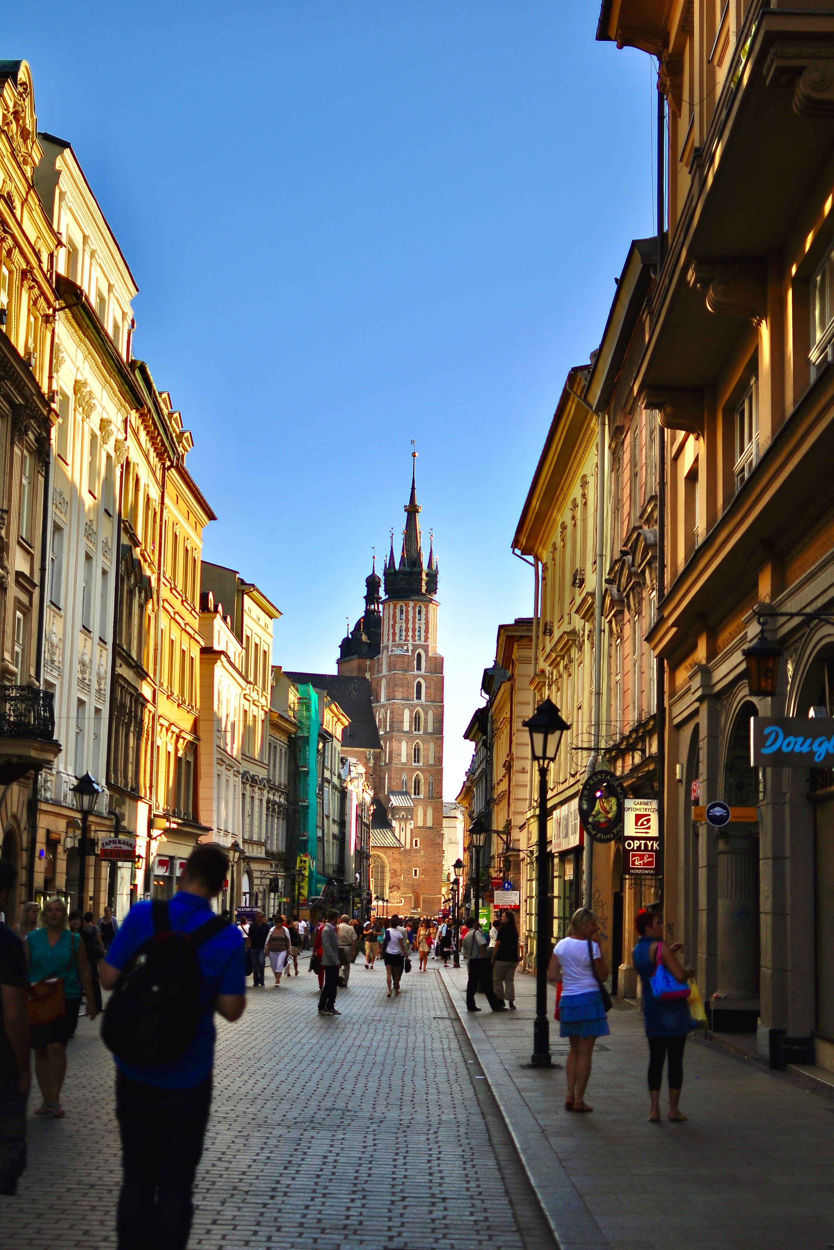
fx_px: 1824
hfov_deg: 25.8
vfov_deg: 37.9
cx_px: 417
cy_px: 625
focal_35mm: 52
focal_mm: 35
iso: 100
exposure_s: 1/2500
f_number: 1.8
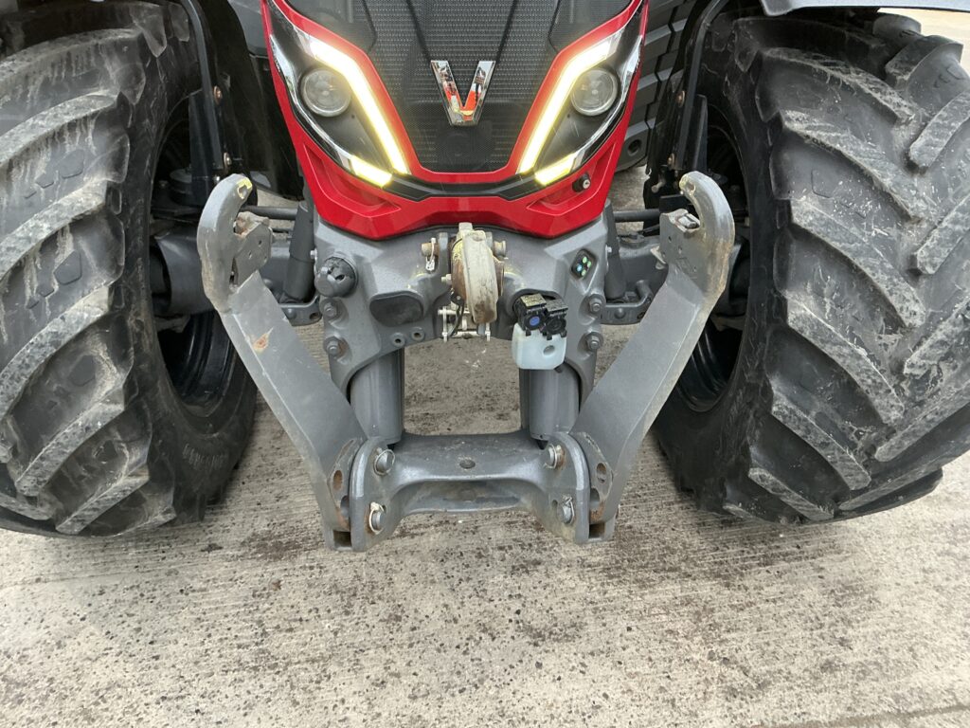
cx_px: 485
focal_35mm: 28
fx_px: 785
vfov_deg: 49.7
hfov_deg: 63.4
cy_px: 364
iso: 125
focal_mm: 3
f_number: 1.8
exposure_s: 1/60
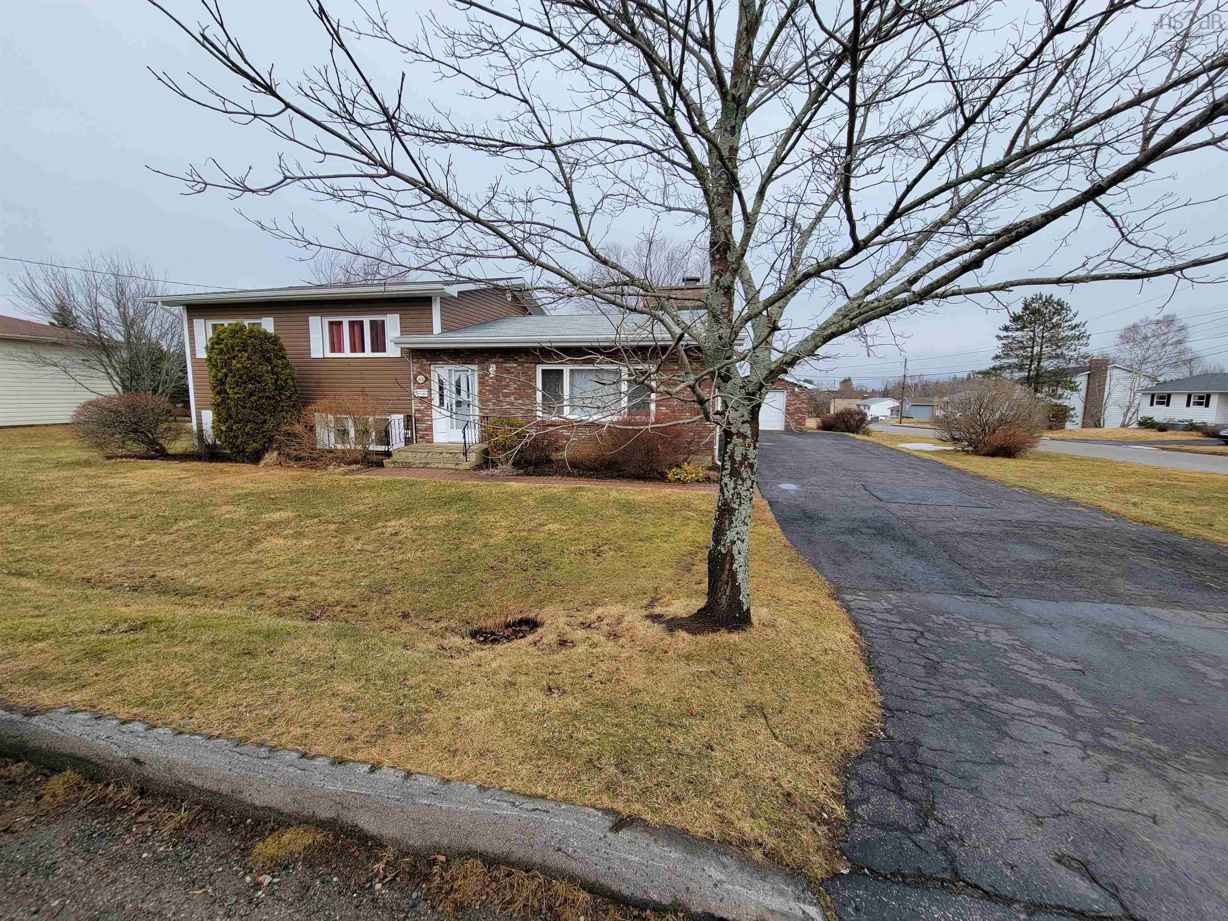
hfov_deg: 106.2
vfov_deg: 89.9
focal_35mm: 13
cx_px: 614
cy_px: 460
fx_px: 461
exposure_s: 1/950
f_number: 2.2
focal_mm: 2.2
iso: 50
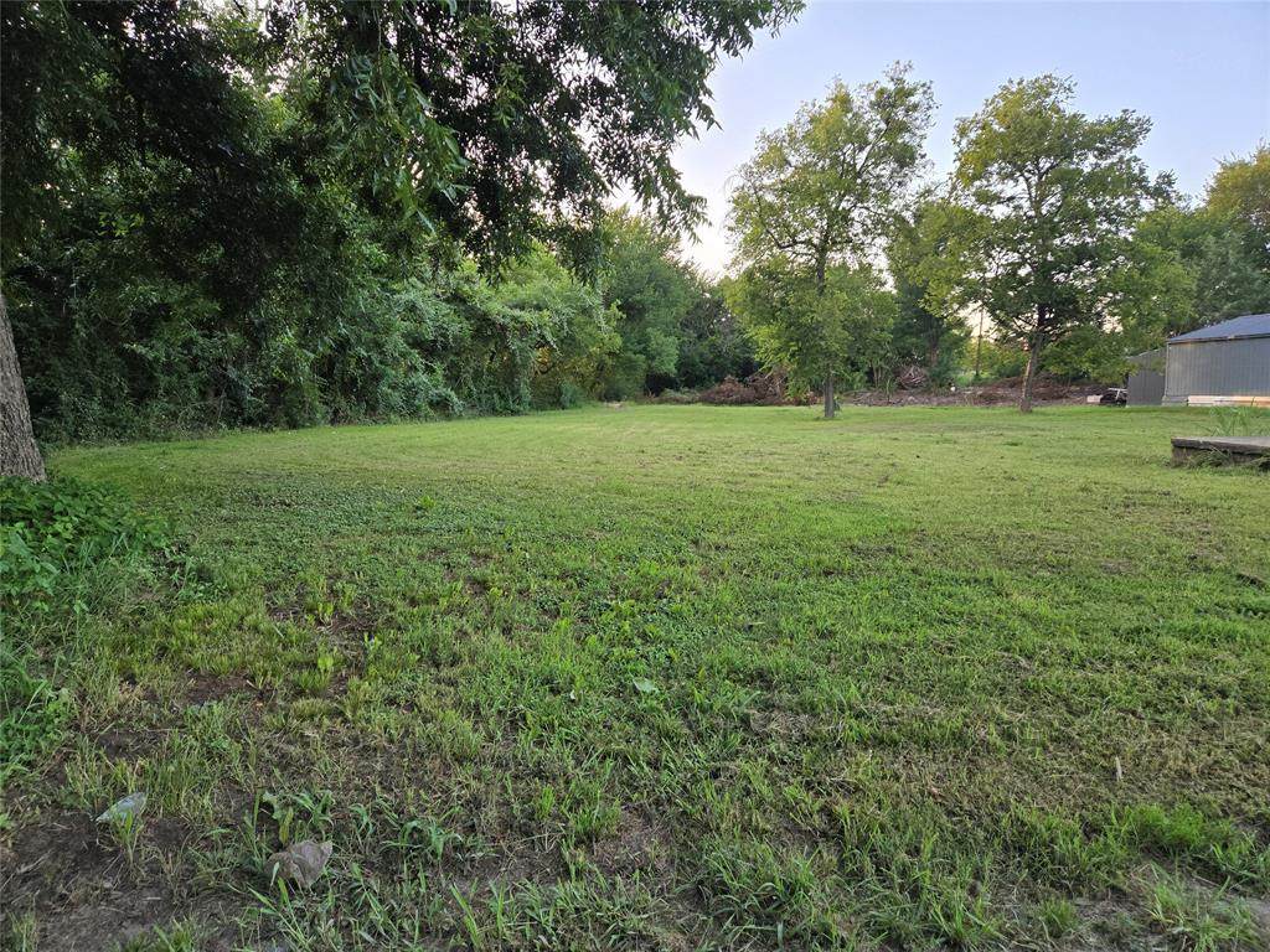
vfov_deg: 58.9
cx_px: 635
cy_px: 476
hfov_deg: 73.9
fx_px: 844
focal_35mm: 23
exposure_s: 1/508
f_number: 1.8
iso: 160
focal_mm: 5.4
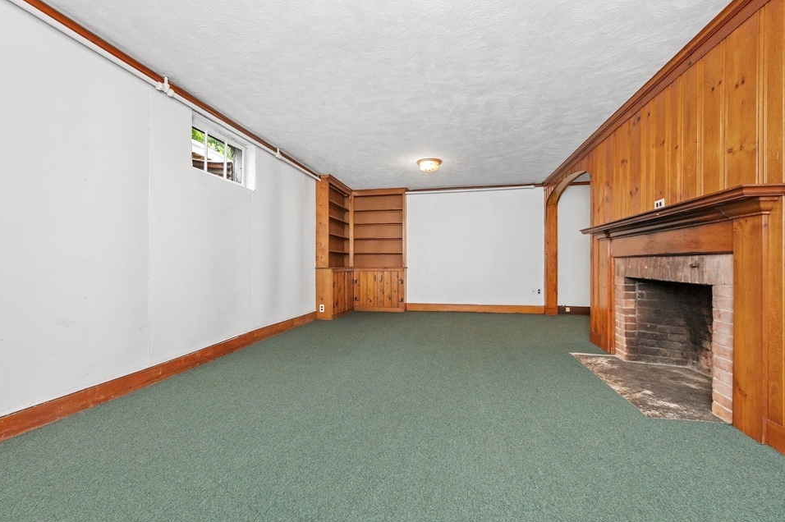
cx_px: 391
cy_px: 272
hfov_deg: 100.4
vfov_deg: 77.2
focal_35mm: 15
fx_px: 327
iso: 1600
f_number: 5.6
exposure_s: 1/100
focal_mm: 14
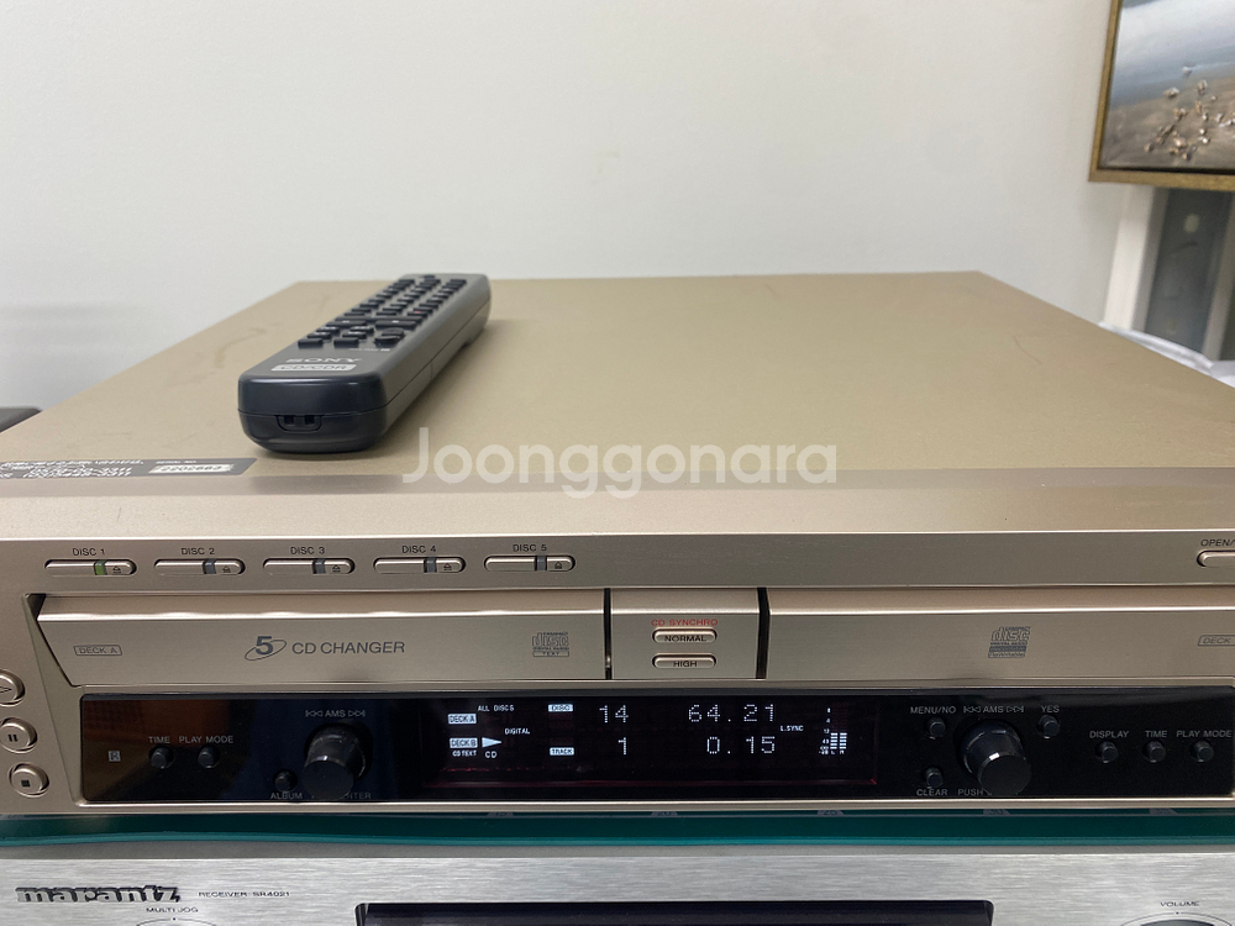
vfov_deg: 53.1
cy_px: 463
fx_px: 928
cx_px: 618
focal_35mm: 26
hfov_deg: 67.3
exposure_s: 1/60
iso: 64
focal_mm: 4.25
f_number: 1.8
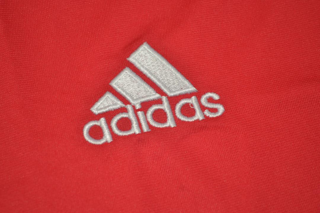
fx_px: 733
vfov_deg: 16.6
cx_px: 160
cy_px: 106
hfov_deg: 24.6
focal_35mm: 82
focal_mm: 55
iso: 200
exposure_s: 1/200
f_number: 5.6
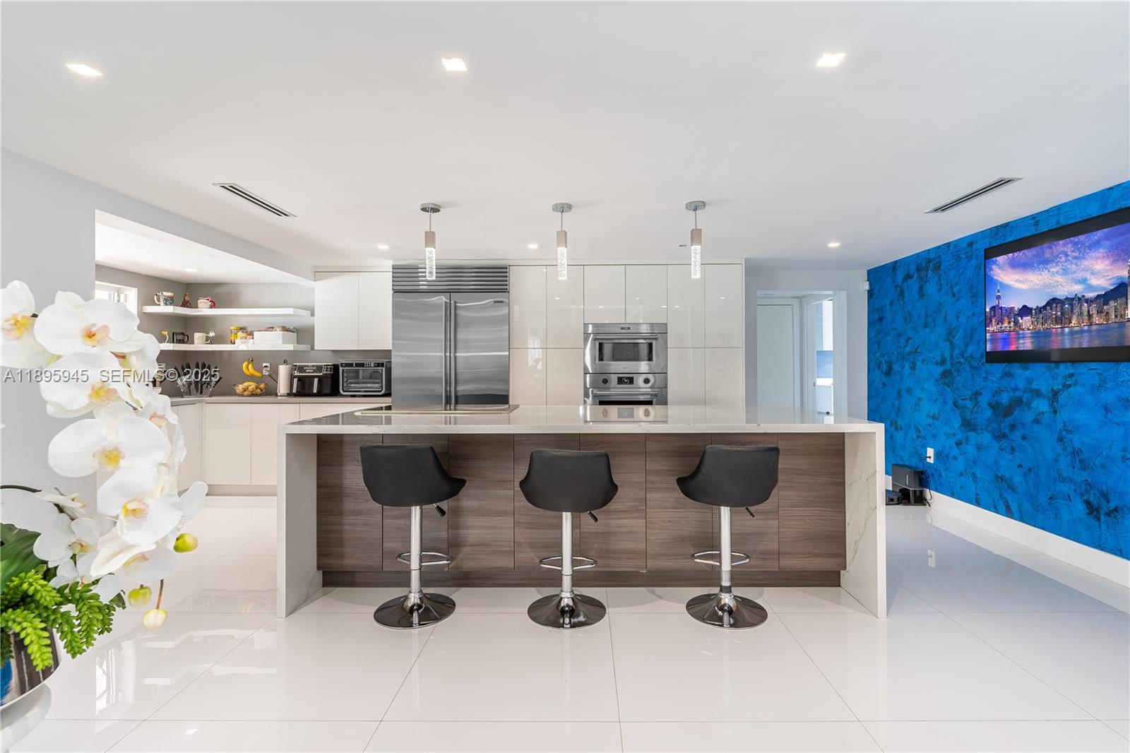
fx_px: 533
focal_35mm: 17
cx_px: 565
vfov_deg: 70.4
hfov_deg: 93.3
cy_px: 376
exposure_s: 1/8
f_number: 9
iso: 100
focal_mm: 17
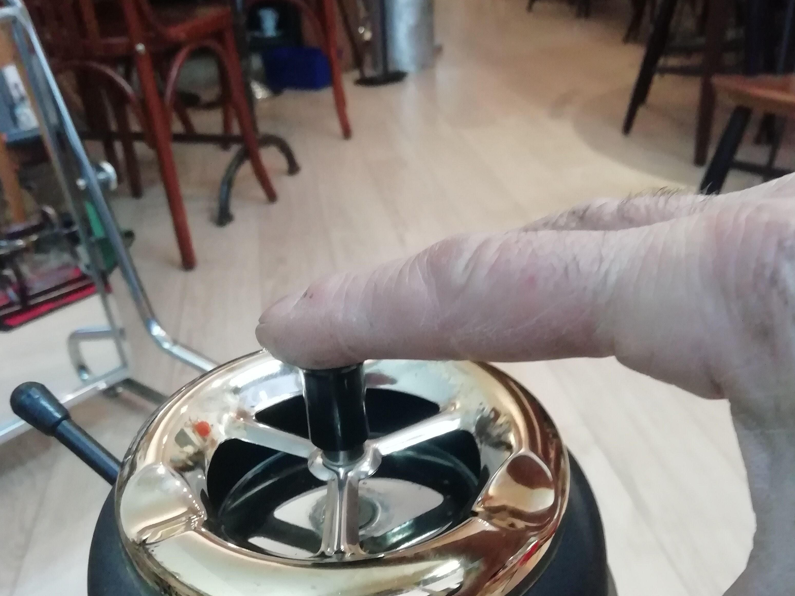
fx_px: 804
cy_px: 374
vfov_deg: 40.4
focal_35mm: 35
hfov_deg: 52.6
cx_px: 397
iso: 500
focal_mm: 3.46
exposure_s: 1/25
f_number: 2.2
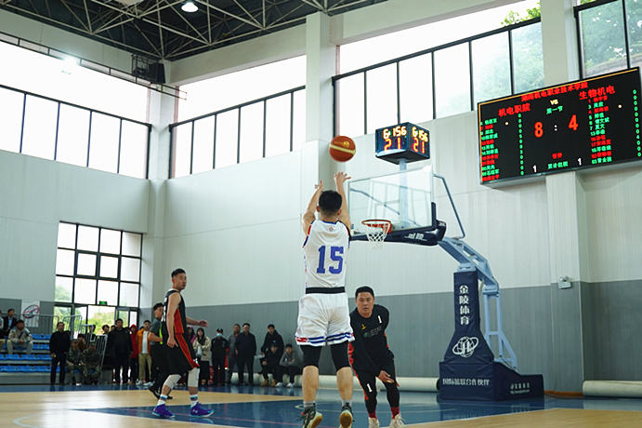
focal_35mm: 42
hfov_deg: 46.4
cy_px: 214
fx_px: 749
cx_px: 321
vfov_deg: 31.9
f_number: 2.8
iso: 500
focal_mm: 28
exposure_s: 1/250
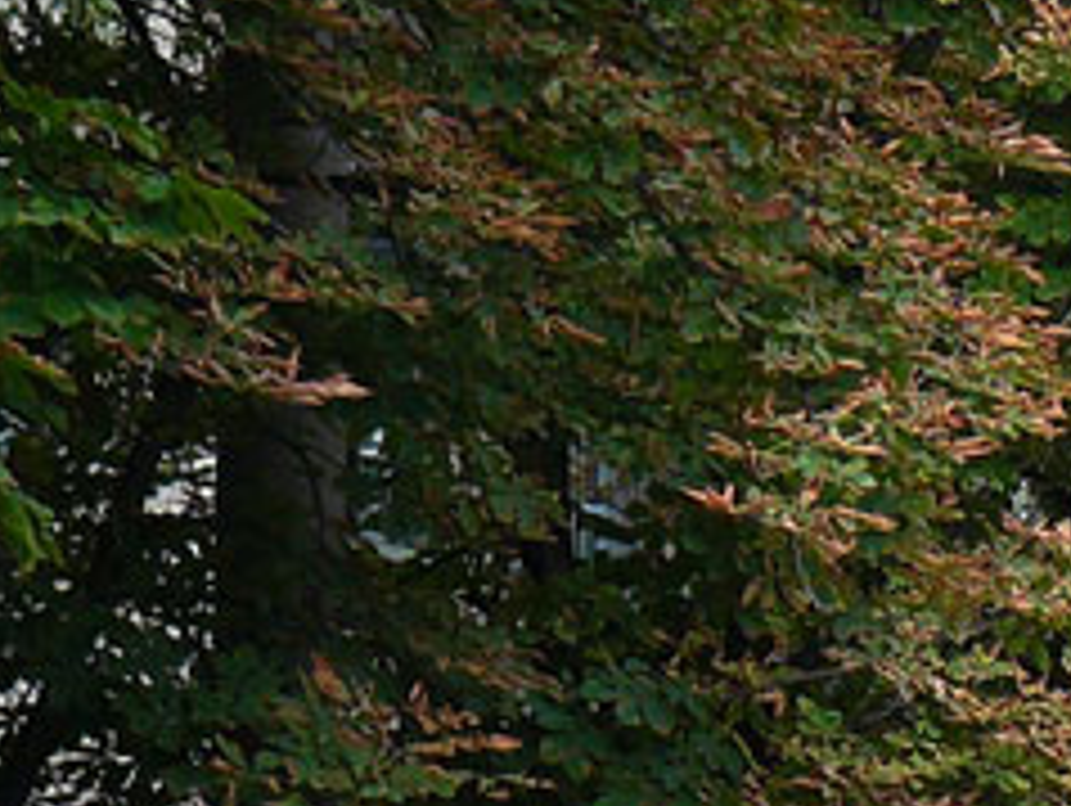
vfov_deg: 5.1
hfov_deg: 6.8
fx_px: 8920
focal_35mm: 288
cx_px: 1206
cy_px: 1126
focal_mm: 11.2
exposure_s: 1/320
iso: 100
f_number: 3.2
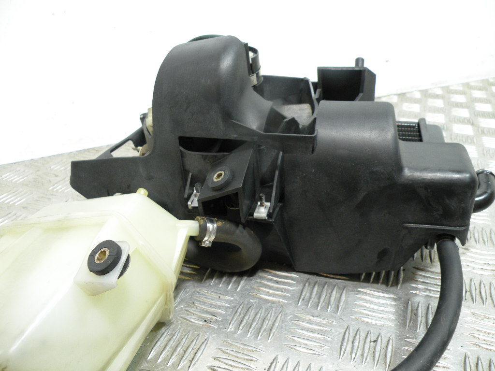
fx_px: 386
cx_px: 248
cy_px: 186
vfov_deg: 51.4
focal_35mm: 27
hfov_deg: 65.3
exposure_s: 1/66
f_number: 2.8
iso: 158
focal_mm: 4.7
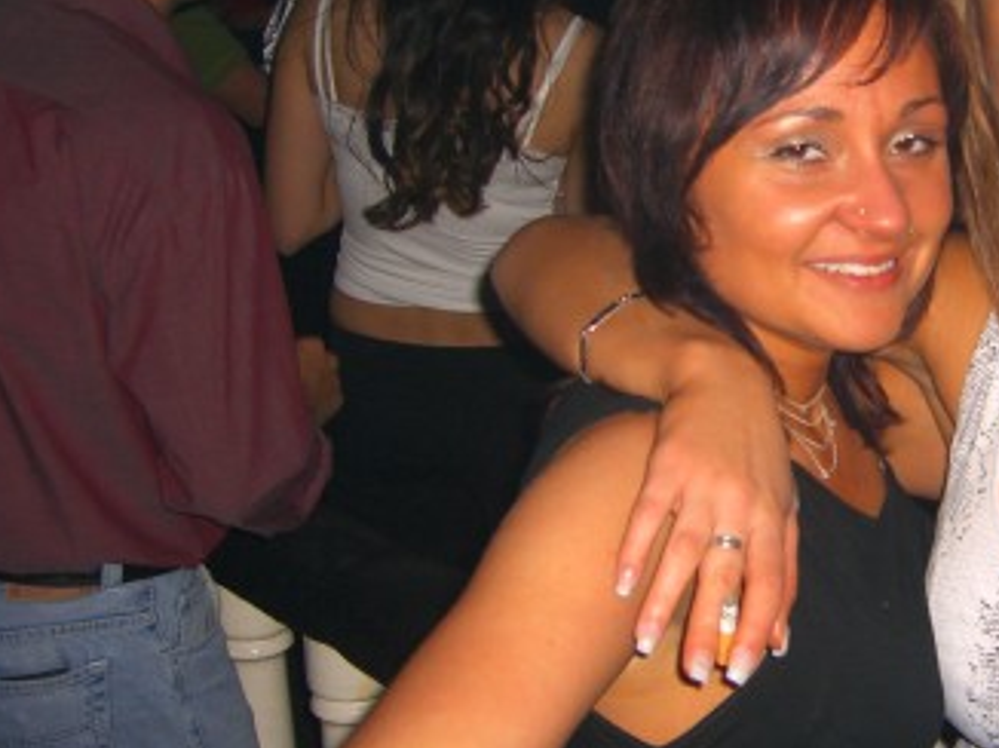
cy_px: 334
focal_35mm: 70
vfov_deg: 21.0
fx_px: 2019
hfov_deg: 26.9
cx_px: 876
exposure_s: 1/60
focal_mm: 7.9
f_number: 2.8
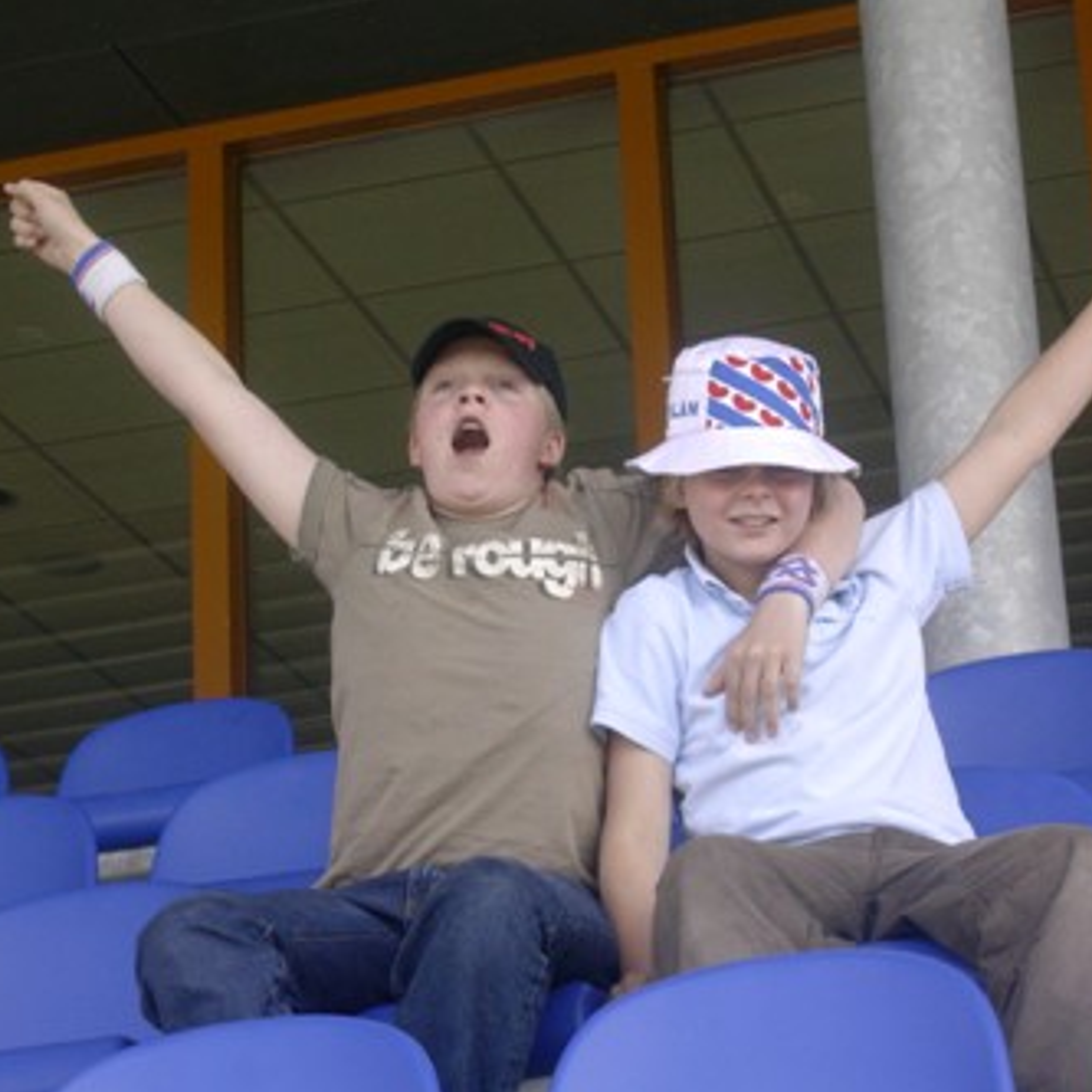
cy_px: 548
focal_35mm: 107
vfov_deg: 16.3
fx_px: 3819
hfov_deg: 16.3
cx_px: 646
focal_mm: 13.7
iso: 70
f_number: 4.2
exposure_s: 1/108
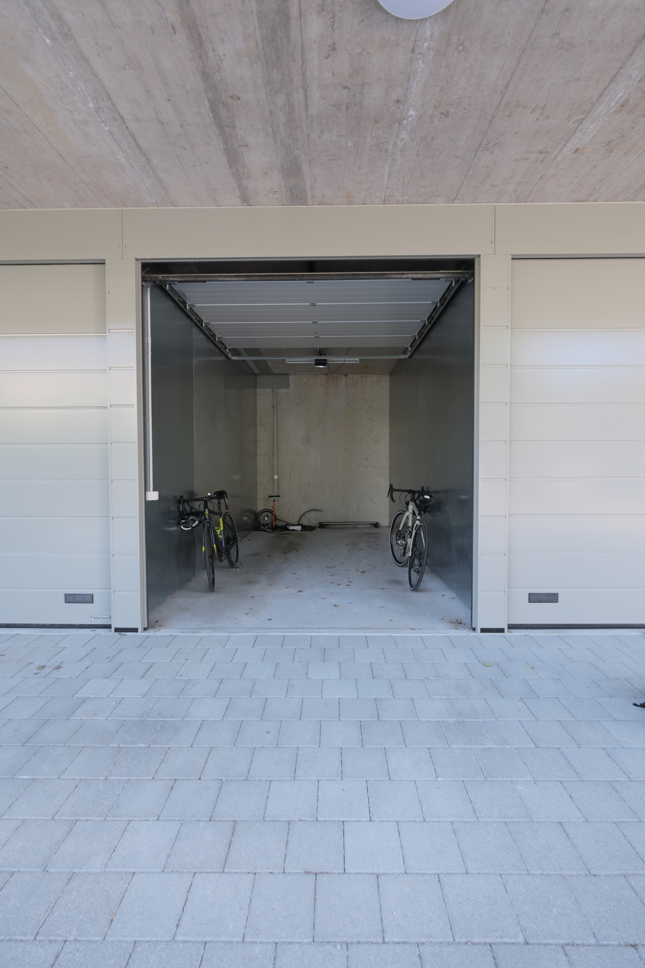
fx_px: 403
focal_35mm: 15
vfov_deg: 100.4
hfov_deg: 77.3
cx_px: 322
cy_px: 484
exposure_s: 1/34
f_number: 4
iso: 125
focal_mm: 10
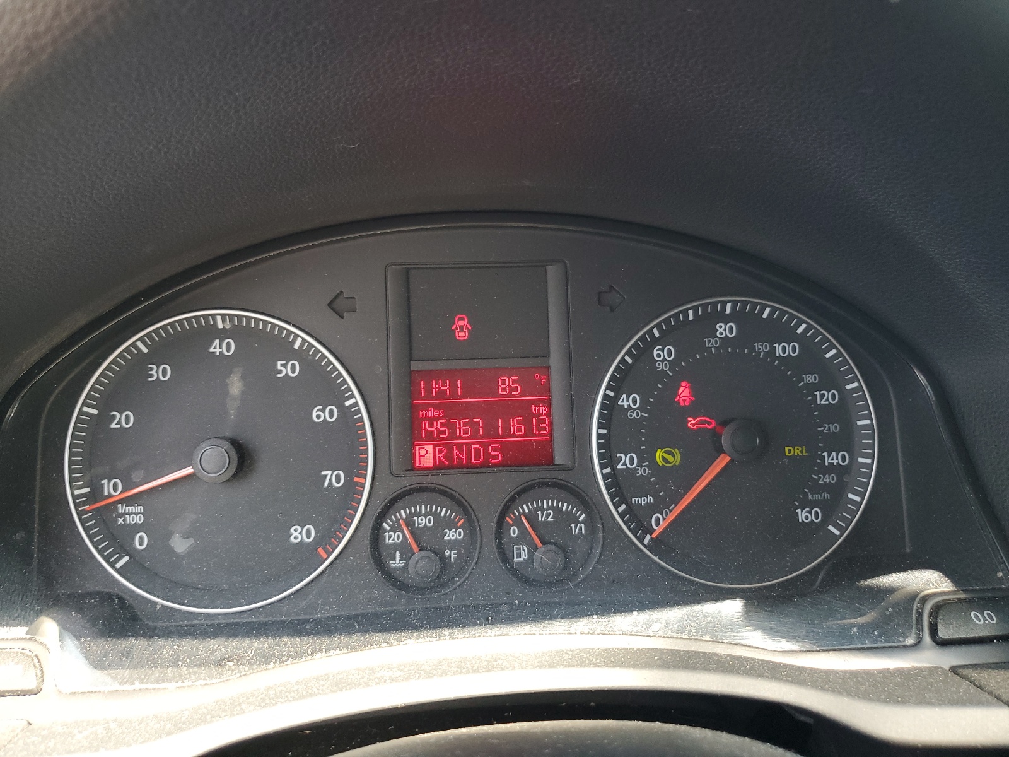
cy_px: 378
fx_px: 758
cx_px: 504
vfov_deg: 53.1
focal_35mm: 26
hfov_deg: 67.3
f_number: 1.5
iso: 75
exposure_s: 1/120
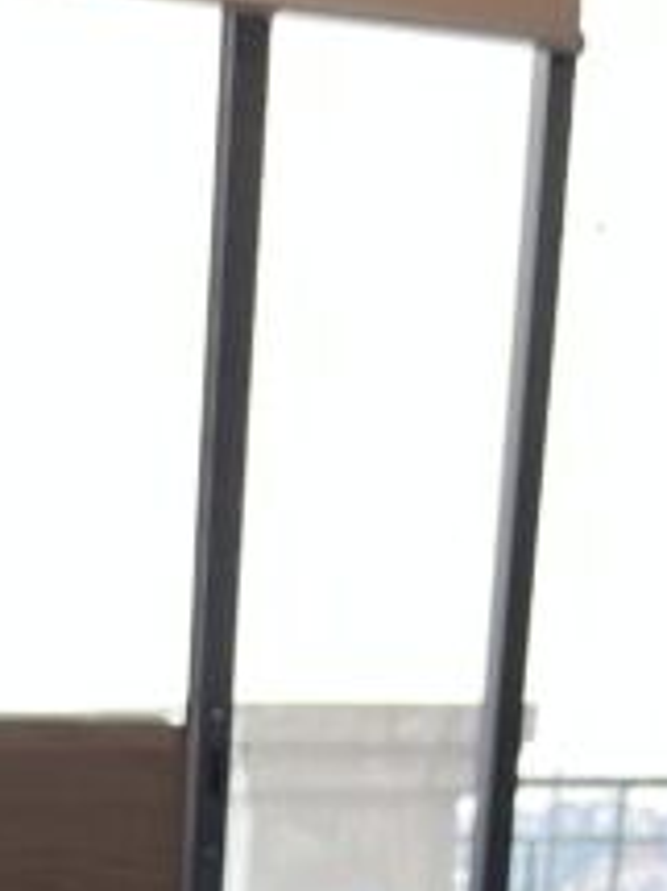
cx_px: -348
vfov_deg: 13.8
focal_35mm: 121
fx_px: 3112
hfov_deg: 11.7
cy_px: 1786
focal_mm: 5.1
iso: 100
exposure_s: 1/100
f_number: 1.6
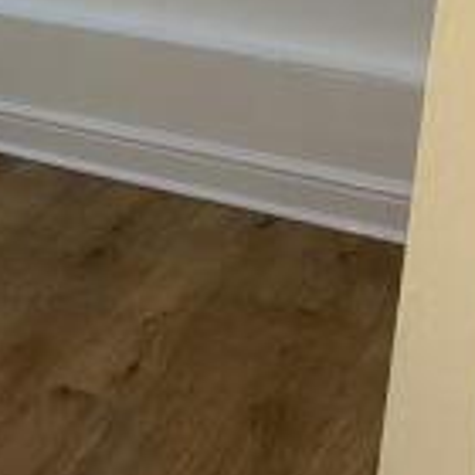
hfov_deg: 15.8
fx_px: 1490
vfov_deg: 17.6
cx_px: -338
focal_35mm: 96
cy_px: -32
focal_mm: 4.25
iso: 80
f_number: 1.8
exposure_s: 1/50
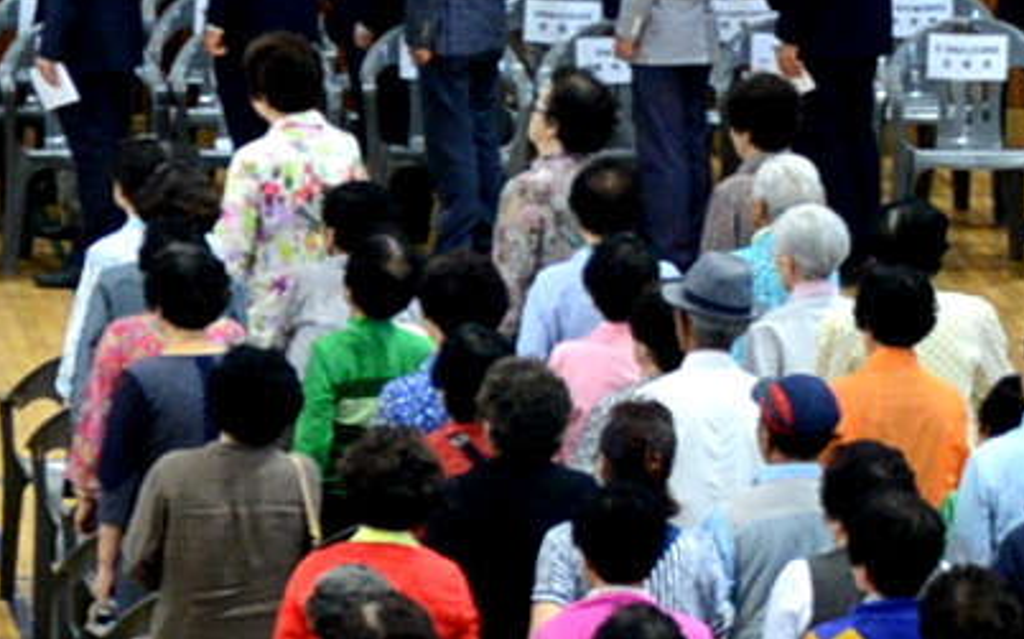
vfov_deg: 3.0
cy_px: 672
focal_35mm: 437
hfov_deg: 4.8
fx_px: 12192
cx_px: -795
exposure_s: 1/60
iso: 2500
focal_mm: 70
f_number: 5
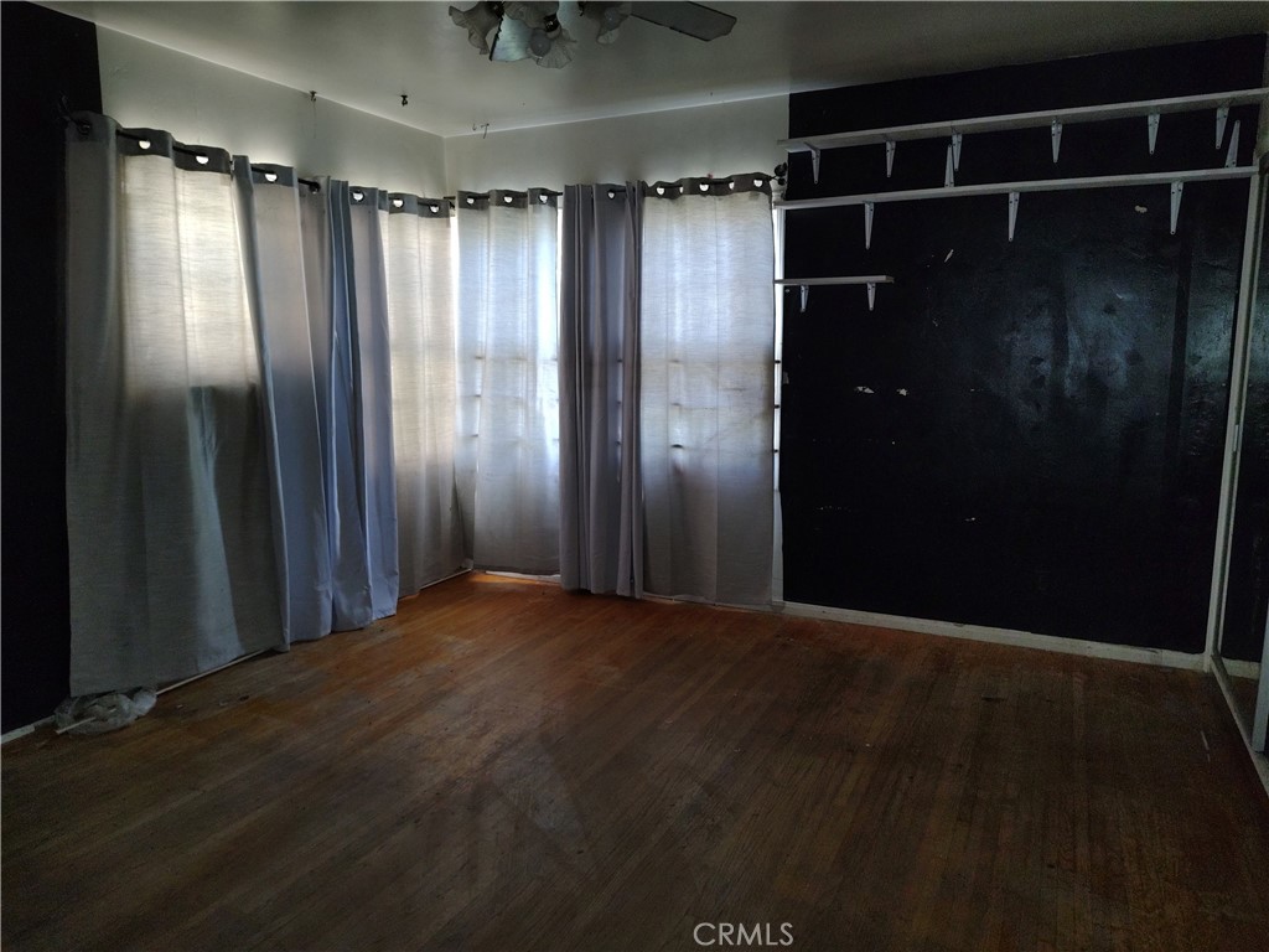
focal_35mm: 24
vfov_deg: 56.8
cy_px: 476
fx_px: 880
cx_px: 634
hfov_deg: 71.6
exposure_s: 1/60
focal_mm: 5.56
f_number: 1.8
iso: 616
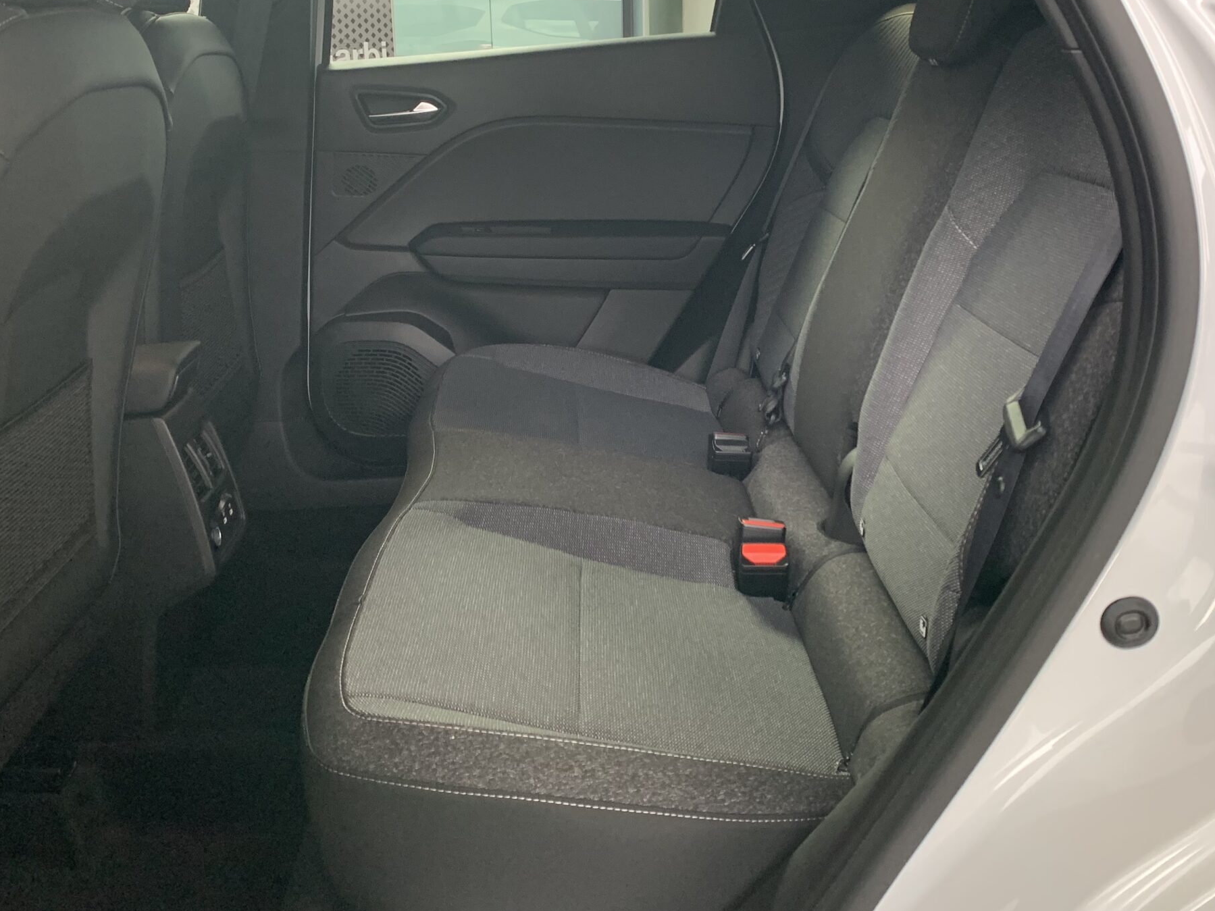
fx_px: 1299
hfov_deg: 50.1
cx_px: 625
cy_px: 271
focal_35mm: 37
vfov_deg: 38.0
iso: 160
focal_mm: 4.25
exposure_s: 1/60
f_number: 1.8
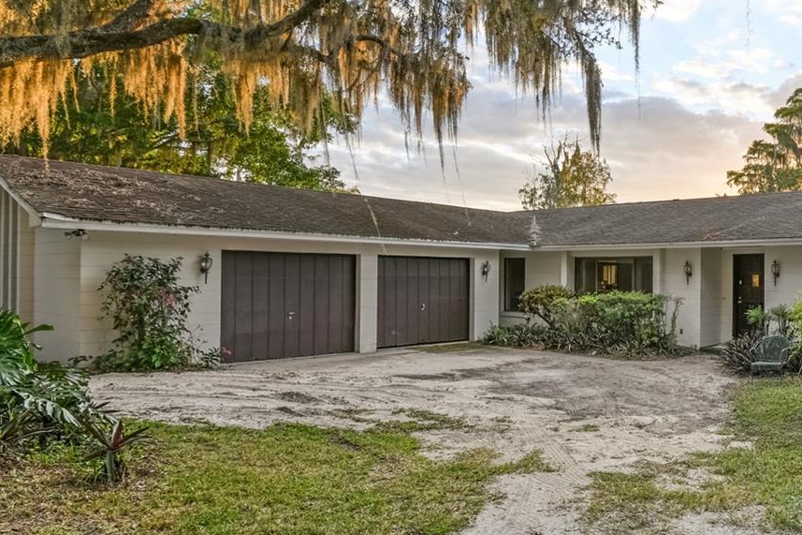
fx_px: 624
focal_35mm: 28
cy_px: 287
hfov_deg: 59.7
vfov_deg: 46.4
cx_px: 653
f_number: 7.1
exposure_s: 1/80
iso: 100
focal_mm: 10
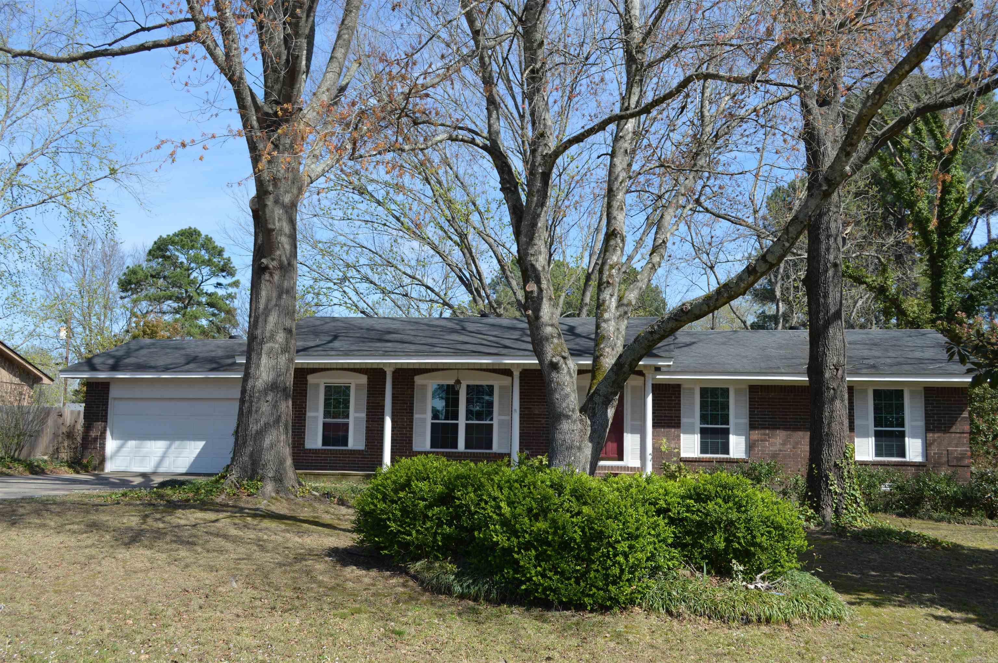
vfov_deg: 36.8
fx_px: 997
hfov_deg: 53.2
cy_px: 332
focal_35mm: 36
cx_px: 499
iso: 100
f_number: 7.1
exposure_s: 1/250
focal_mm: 24
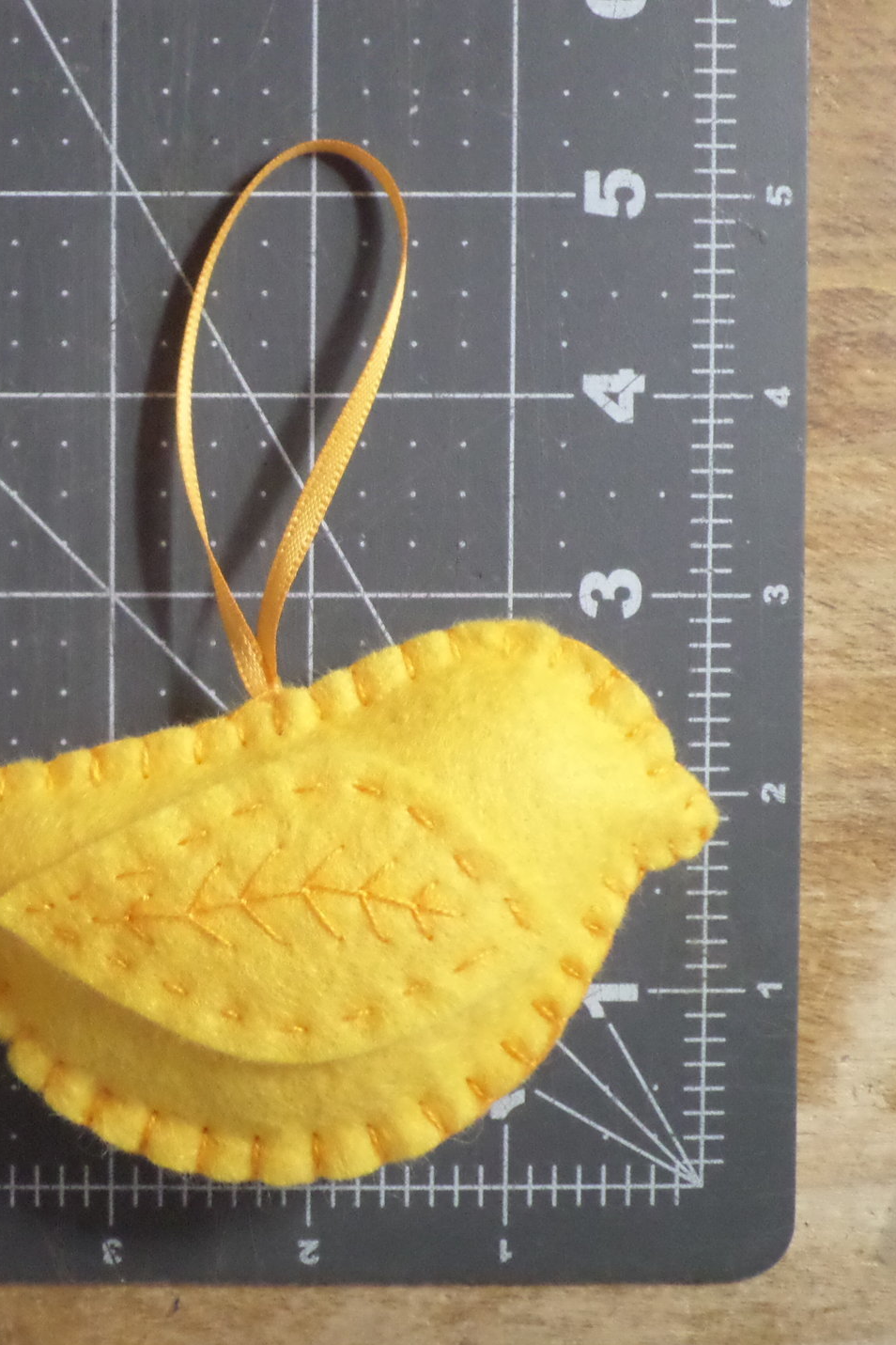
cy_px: 669
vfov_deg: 33.4
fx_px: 2240
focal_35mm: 60
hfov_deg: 21.9
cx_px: 34
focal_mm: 7.8
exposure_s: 1/30
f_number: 3.2
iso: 640
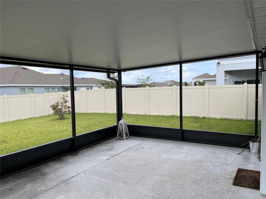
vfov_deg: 53.1
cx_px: 133
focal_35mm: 26
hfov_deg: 67.3
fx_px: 200
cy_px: 100
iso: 50
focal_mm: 5.1
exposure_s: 1/787
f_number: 1.6
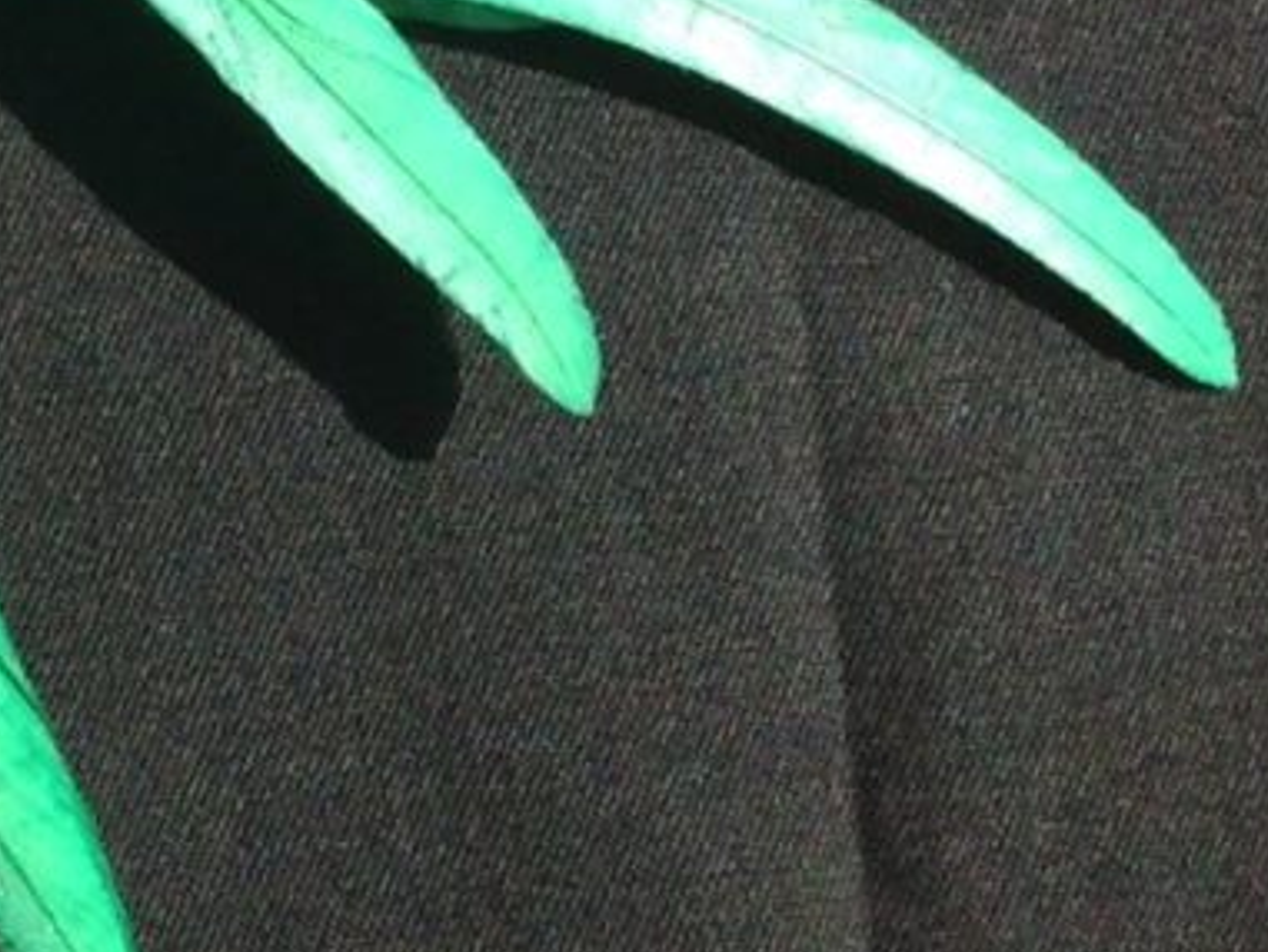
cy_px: -887
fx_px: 6046
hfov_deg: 10.5
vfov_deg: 8.6
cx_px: -1664
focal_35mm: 165
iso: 50
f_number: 2.4
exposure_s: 1/1209
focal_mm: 4.28
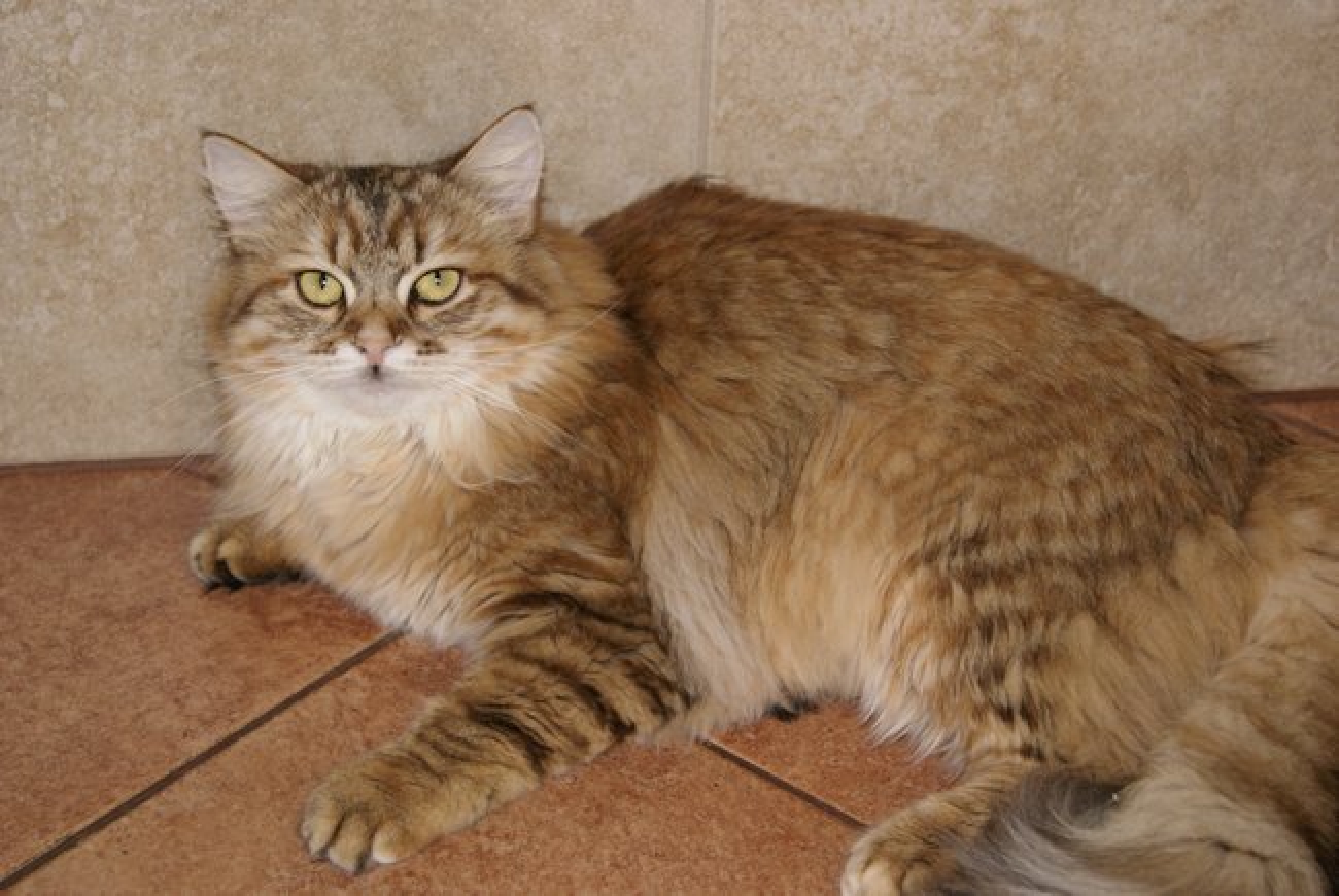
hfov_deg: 33.4
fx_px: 2234
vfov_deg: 22.7
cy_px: 448
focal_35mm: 60
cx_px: 670
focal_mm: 40
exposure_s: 1/60
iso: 400
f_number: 5.6
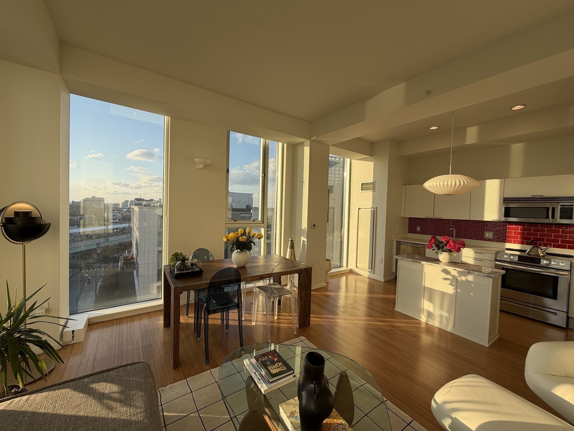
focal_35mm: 14
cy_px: 216
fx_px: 232
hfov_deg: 102.1
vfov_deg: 85.7
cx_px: 287
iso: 50
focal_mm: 2.22
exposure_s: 1/502
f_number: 2.2
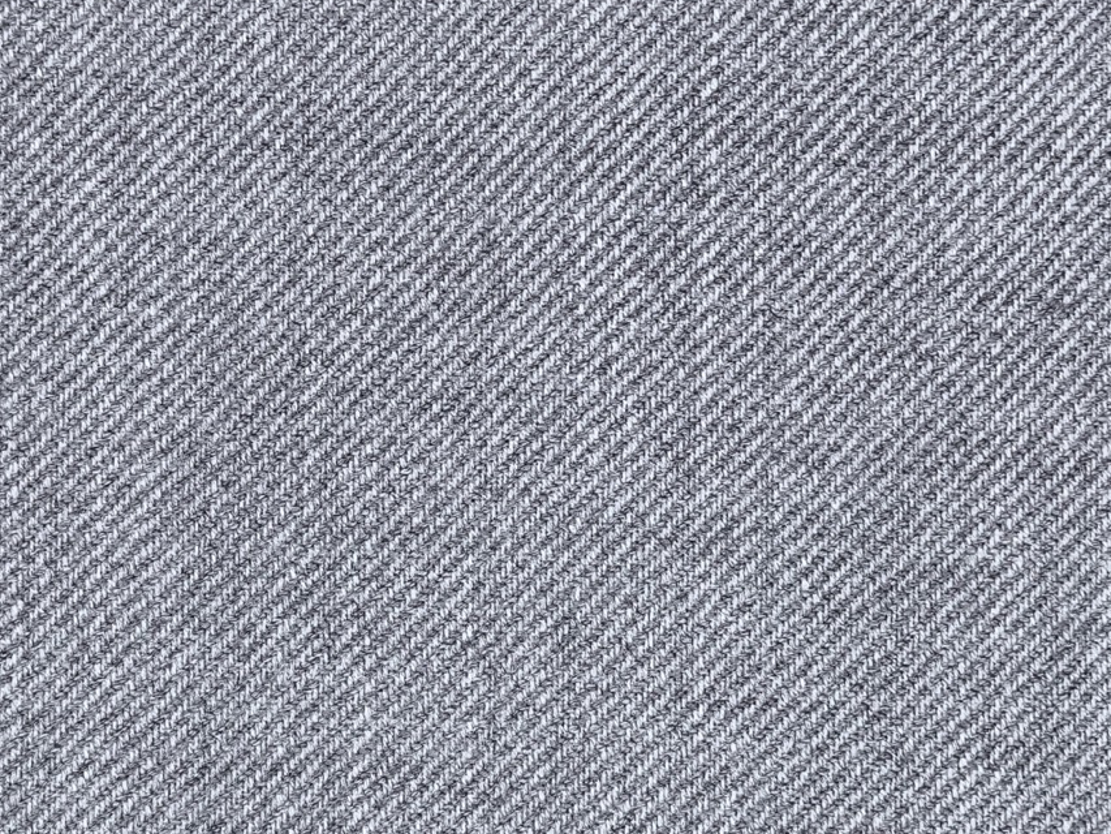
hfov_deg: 18.7
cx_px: 656
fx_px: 3370
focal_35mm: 105
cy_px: 253
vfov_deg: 14.1
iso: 404
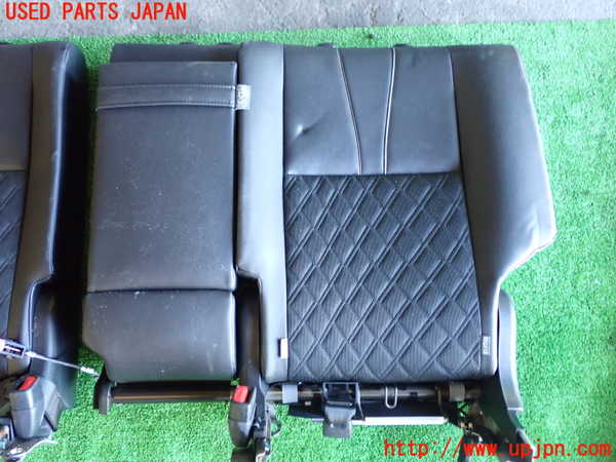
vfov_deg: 39.7
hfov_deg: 51.4
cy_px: 231
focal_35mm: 36
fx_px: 641
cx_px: 308
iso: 800
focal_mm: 6.37
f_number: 2.5
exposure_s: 1/30
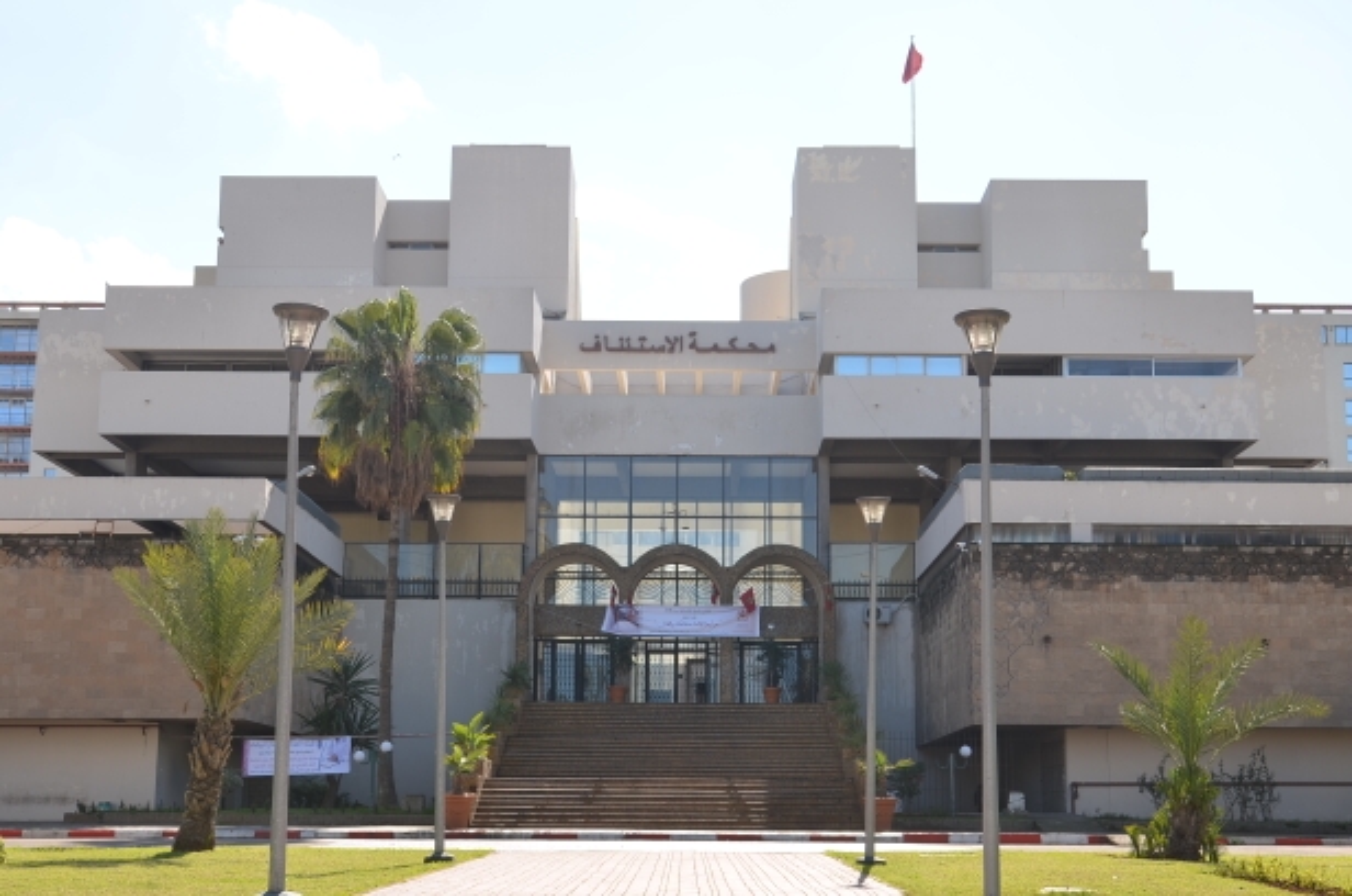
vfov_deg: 25.6
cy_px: 448
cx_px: 676
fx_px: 1968
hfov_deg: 37.9
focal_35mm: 52
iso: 100
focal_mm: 35
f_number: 8
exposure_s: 1/200
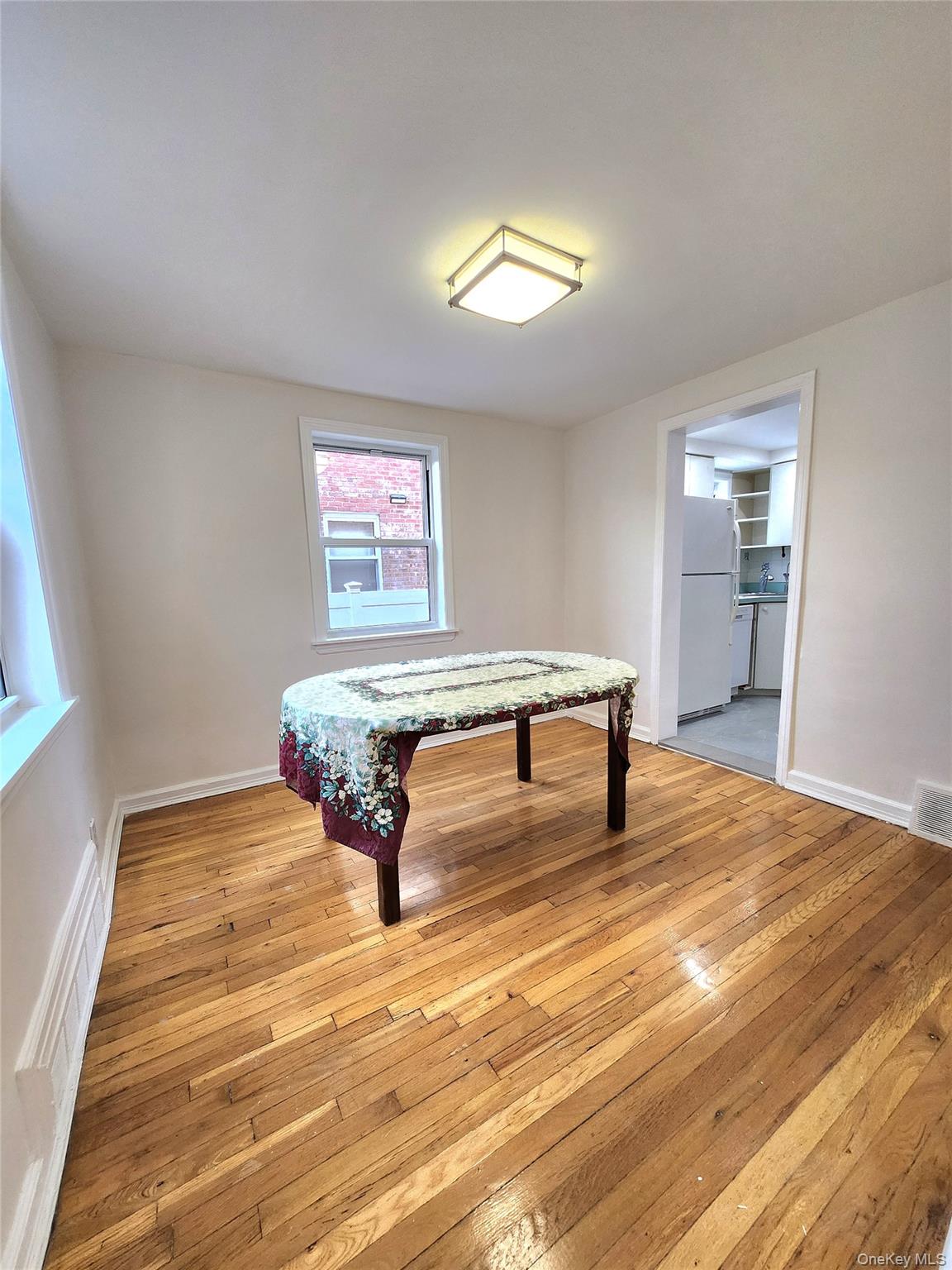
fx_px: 477
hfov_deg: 89.9
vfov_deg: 106.2
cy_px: 635
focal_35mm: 13
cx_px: 476
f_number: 2.2
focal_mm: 1.74
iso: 100
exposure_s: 1/60.2
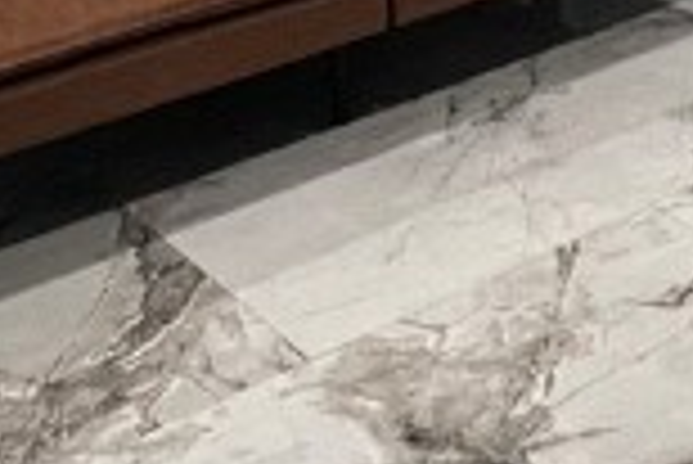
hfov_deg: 21.6
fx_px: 1734
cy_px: -527
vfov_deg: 12.8
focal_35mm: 90
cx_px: 738
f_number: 1.8
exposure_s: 1/60
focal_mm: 1.57
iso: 250
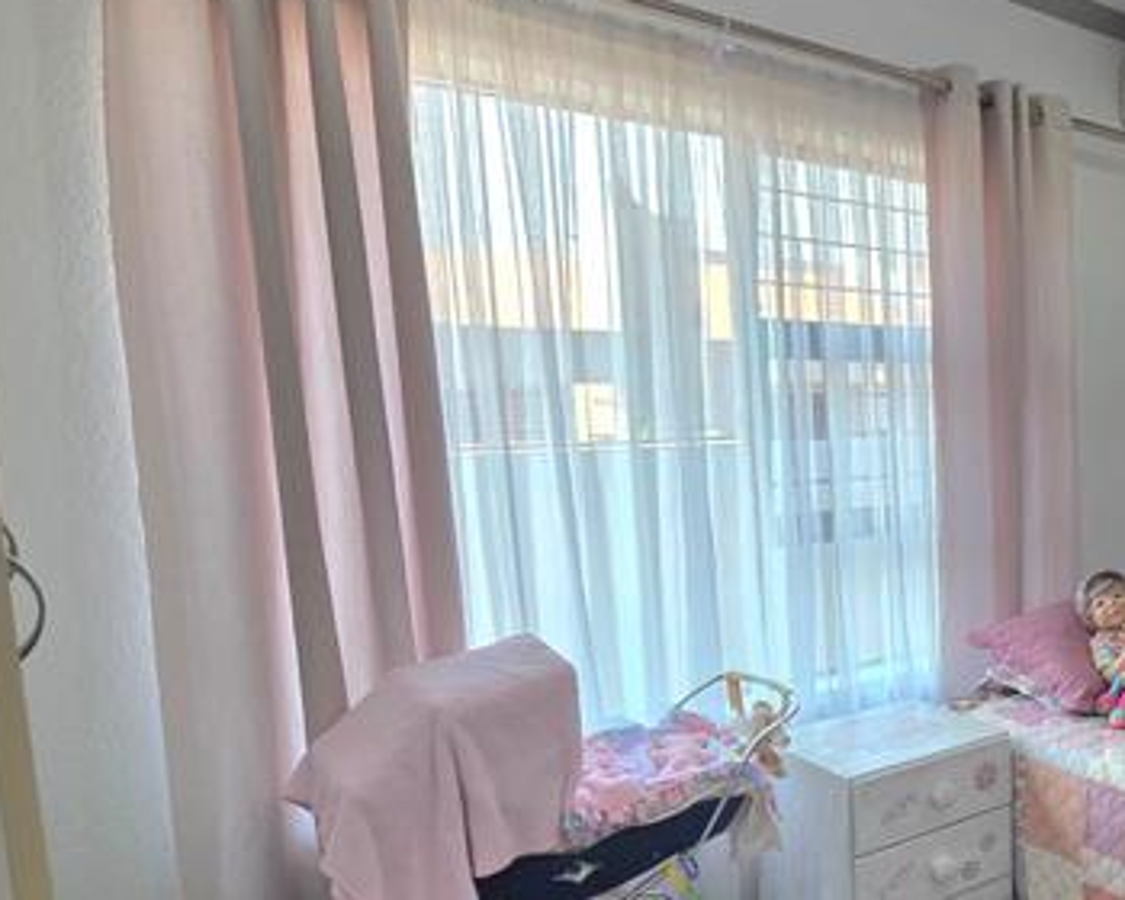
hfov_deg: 48.0
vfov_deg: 49.7
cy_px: 530
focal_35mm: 29
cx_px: 1164
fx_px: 966
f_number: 1.9
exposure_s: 1/101
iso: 80
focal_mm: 2.2
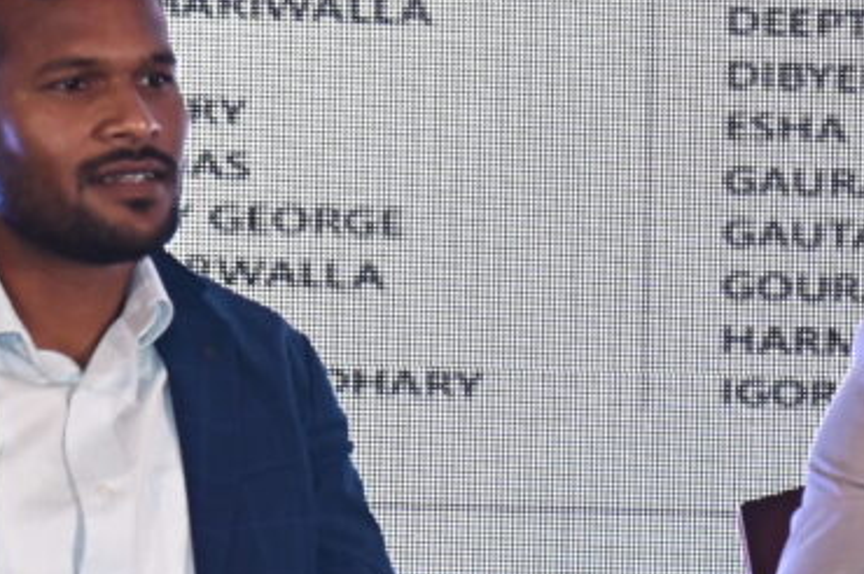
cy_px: 658
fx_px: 11941
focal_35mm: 498
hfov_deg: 4.1
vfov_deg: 2.8
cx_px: 1256
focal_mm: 120
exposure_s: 1/200
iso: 2000
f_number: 4
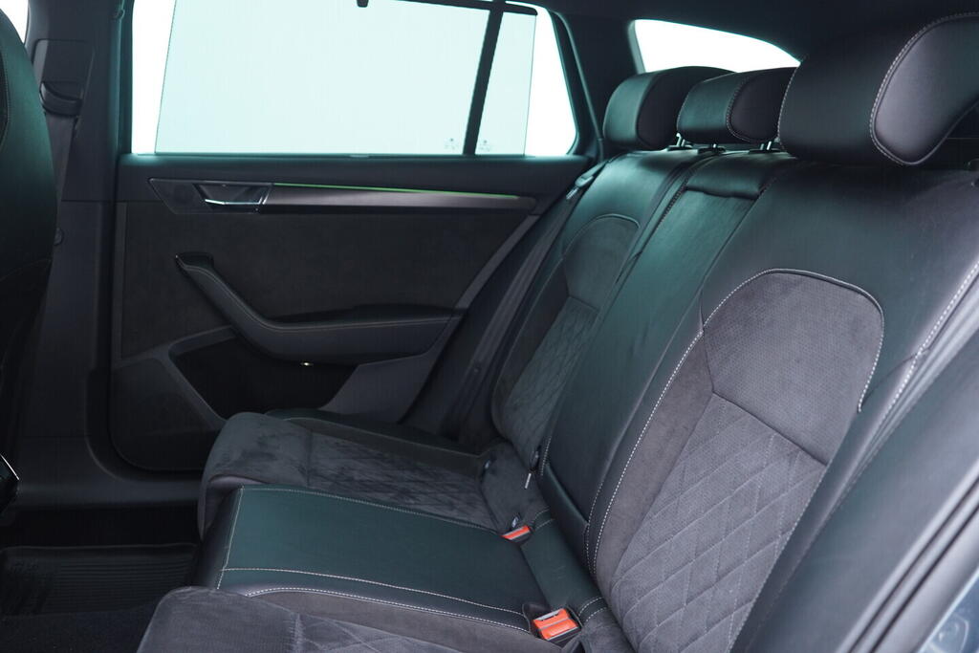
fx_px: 979
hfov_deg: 53.1
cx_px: 490
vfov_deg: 36.9
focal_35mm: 36
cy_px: 326
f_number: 2.8
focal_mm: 24
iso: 640
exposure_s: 1/40
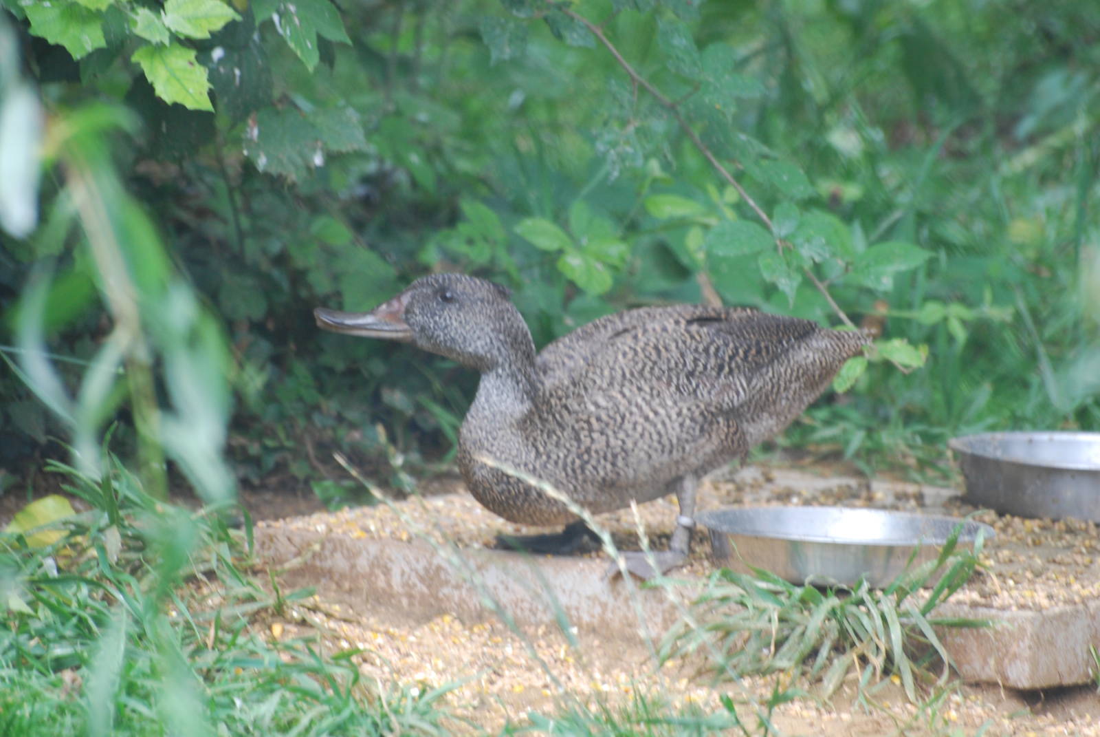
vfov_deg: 3.1
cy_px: 368
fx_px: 13766
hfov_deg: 4.6
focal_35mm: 450
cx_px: 550
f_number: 5.6
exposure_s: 1/100
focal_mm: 300
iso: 400
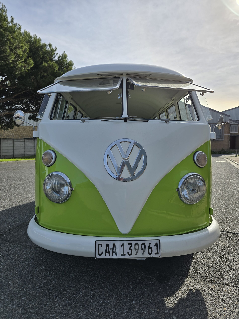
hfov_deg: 58.9
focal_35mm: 23
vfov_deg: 73.9
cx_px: 120
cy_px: 160
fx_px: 212
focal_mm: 6.3
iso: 12
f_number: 1.7
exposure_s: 1/1372
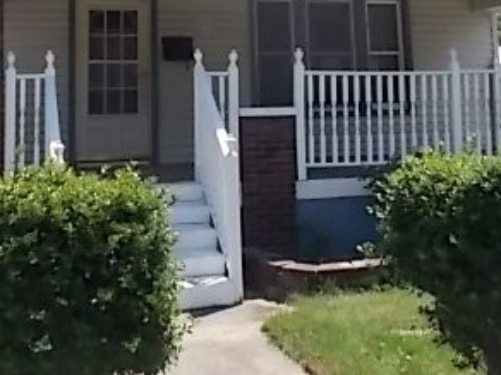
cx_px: 244
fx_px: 825
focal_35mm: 57
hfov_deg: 33.8
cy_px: -17
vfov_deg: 24.3
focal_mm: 4.6
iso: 200
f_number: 8
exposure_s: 1/250
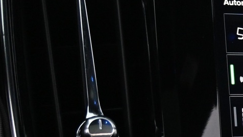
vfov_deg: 10.4
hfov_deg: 16.9
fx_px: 740
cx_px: 363
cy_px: 153
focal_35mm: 115
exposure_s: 1/30
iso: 2800
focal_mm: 21.5
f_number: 4
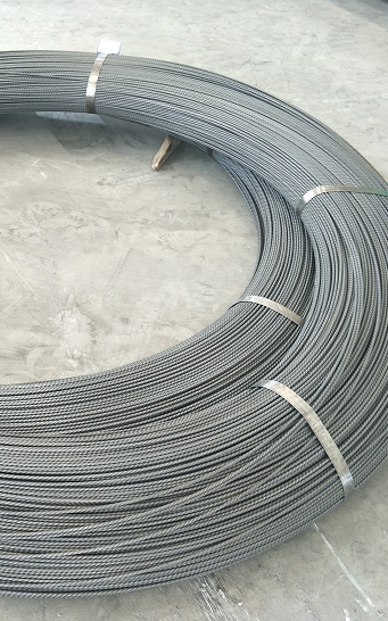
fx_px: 542
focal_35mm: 32
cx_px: 20
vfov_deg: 59.7
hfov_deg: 36.3
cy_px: 316
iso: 44
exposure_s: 1/50
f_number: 1.7
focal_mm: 3.79
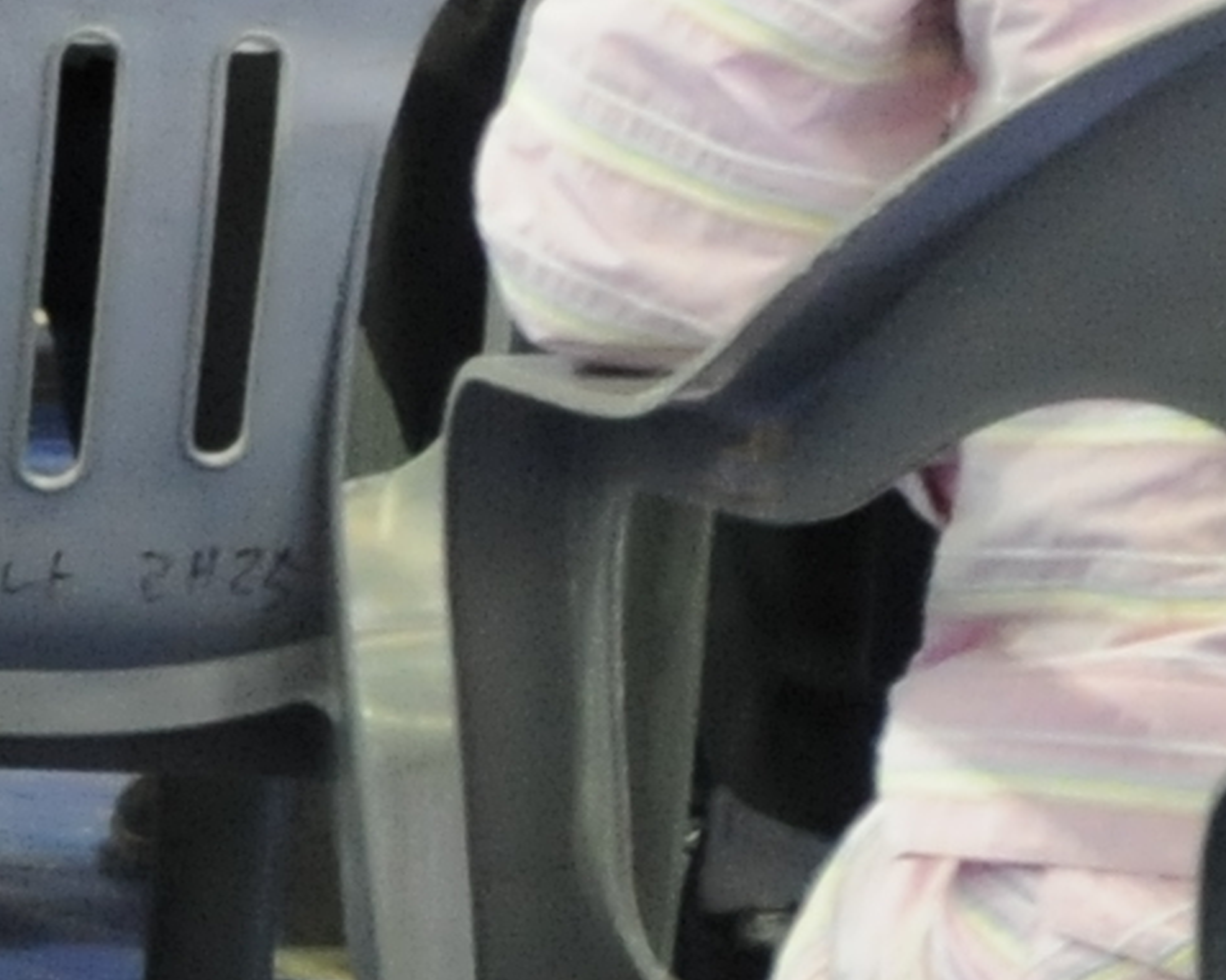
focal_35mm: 656
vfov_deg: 2.3
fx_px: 23793
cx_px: -3958
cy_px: -2237
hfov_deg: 2.8
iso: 1000
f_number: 4.8
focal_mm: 52
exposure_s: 1/25
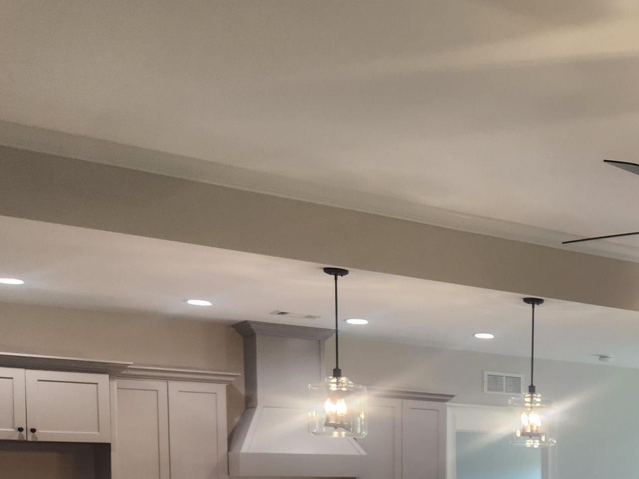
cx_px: 729
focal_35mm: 55
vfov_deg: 24.4
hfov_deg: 30.6
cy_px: 553
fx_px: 1015
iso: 100
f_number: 1.8
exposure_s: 1/120
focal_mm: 5.4
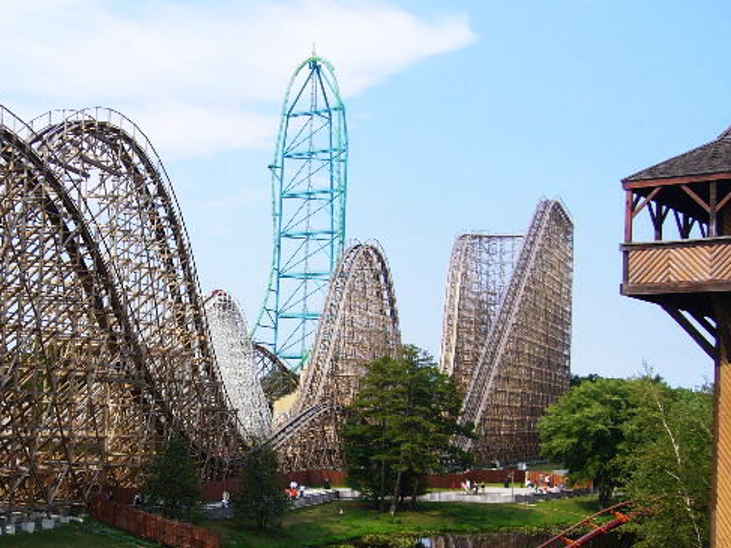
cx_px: 212
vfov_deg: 27.4
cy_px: 351
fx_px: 1119
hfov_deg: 35.6
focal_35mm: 53
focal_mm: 5.8
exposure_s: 1/200
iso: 80
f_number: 5.6
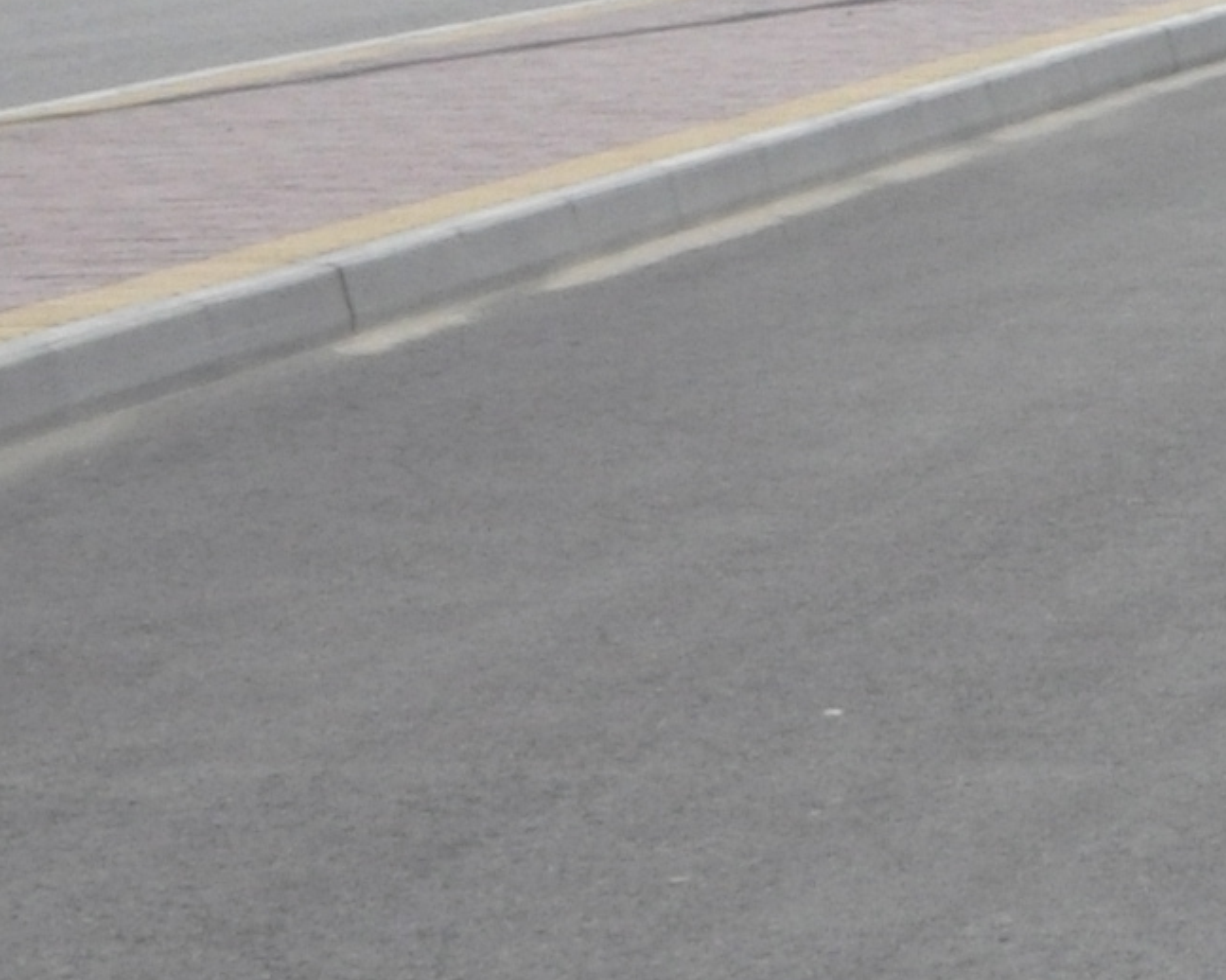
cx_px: 3780
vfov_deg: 6.3
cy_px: -479
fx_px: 8778
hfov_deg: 7.1
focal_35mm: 242
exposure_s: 1/500
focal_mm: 26
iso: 800
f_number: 22
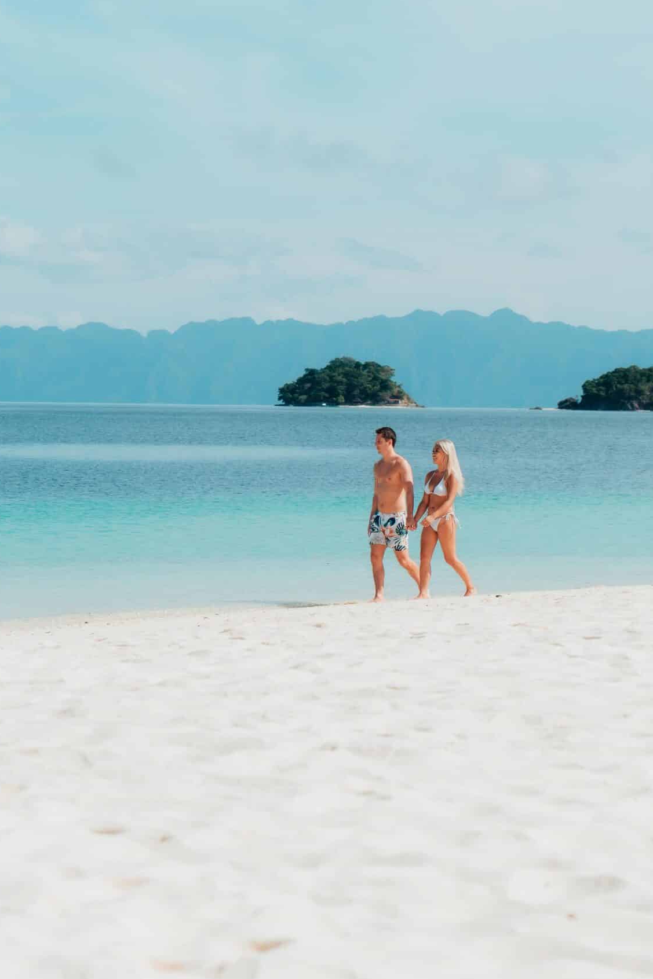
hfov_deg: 12.9
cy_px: 491
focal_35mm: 106
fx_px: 2884
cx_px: 428
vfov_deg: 19.3
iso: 100
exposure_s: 1/1000
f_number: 5.6
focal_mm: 70
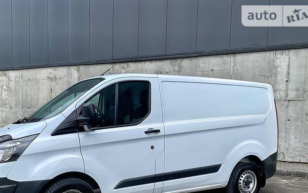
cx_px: 124
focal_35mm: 35
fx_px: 294
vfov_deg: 35.4
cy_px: 146
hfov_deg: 54.9
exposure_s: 1/1299
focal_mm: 4.2
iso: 25
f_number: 1.8
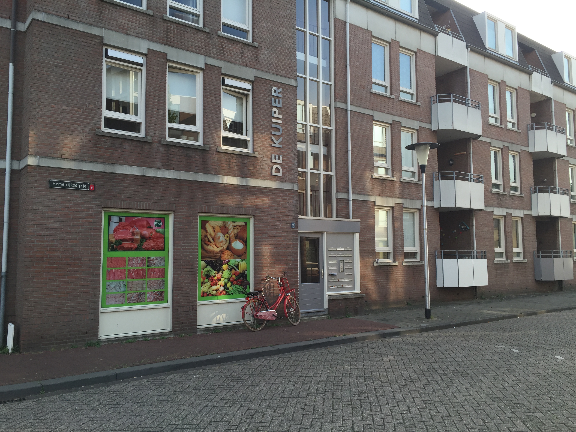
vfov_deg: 48.2
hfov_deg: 61.7
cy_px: 216
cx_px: 288
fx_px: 483
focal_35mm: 29
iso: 32
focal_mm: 4.15
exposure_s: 1/408
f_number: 2.2
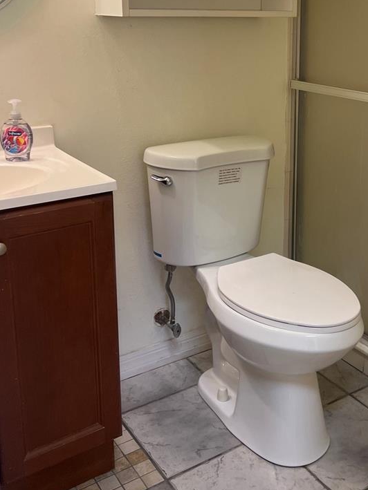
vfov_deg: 41.9
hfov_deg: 32.3
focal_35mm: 44
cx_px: 277
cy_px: 134
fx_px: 623
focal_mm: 5.7
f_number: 1.5
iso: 100
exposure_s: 1/120
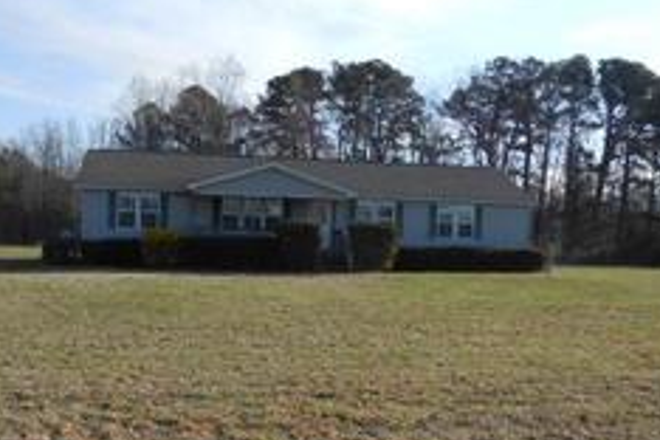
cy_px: 262
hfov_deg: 48.3
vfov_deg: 33.3
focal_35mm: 40
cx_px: 282
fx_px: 733
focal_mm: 4.6
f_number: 3.5
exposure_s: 1/640
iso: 80
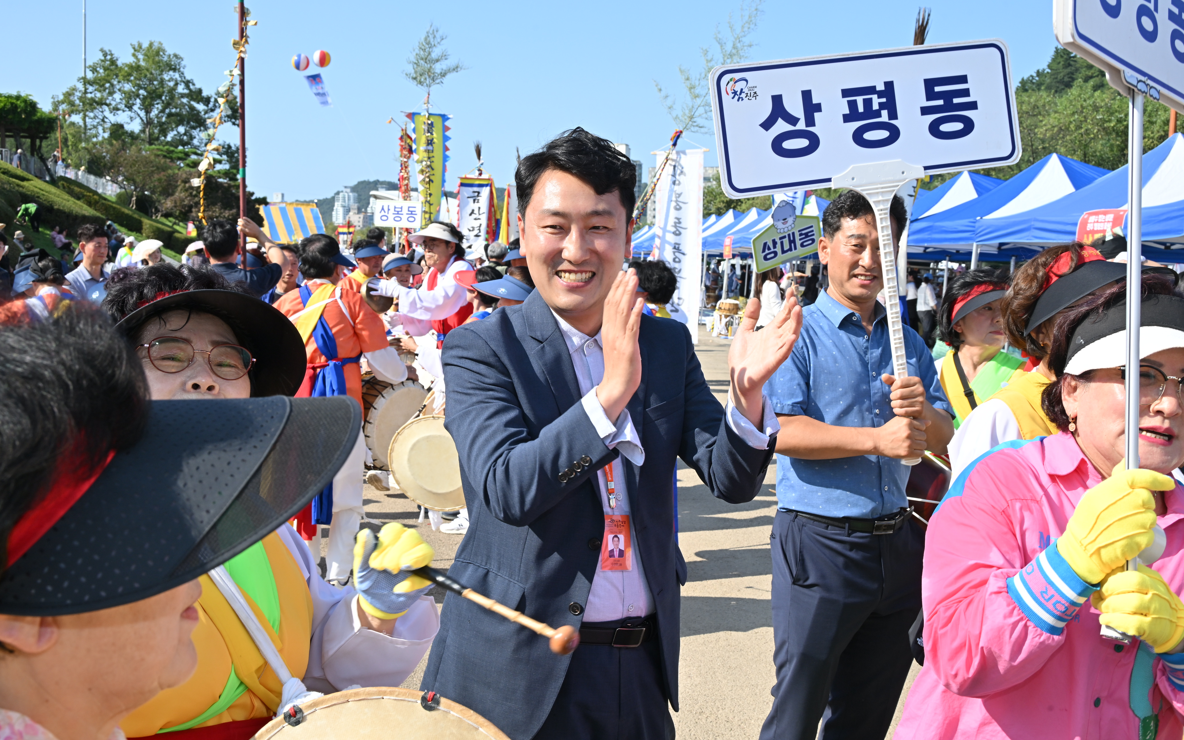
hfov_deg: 48.2
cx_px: 593
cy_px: 379
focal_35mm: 41
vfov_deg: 31.2
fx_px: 1323
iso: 320
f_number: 13
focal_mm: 40
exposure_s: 1/250
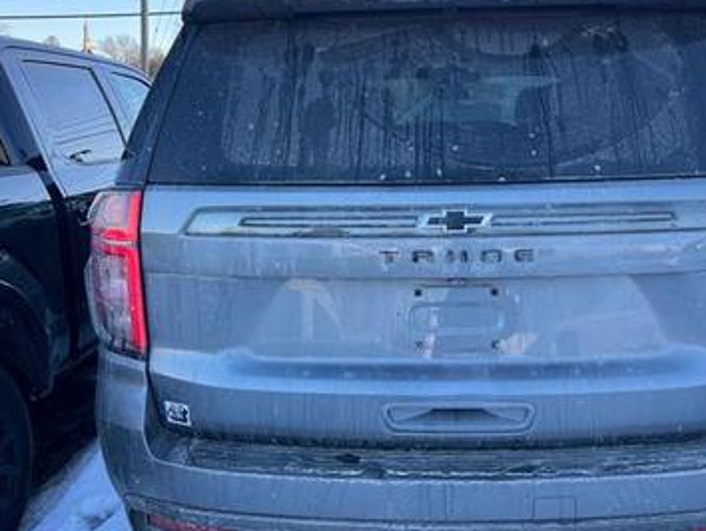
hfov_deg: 49.8
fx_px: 755
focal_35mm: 37
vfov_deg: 38.7
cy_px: 254
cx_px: 421
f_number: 1.5
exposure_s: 1/398
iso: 50
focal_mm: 5.7
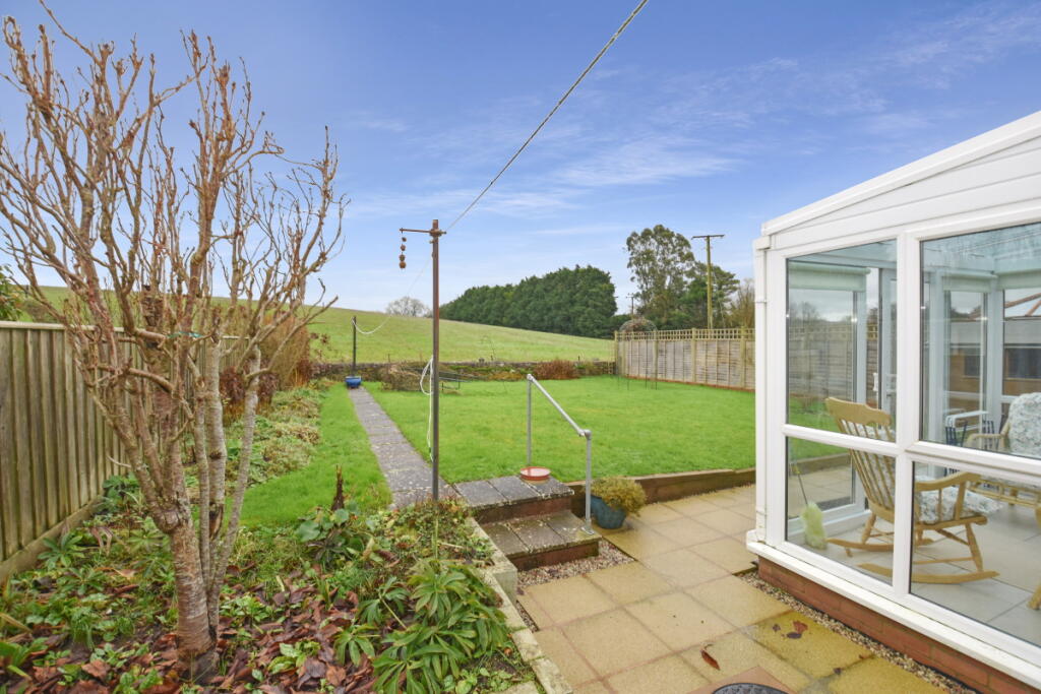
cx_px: 520
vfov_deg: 77.3
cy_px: 347
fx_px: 434
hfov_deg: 100.4
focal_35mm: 15
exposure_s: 1/200
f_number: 5
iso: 320
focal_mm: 10
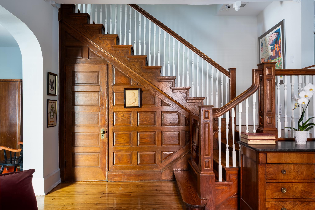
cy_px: 105
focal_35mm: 24
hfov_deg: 73.8
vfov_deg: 53.1
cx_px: 158
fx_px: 210
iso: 800
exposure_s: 1/50
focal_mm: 24
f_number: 11
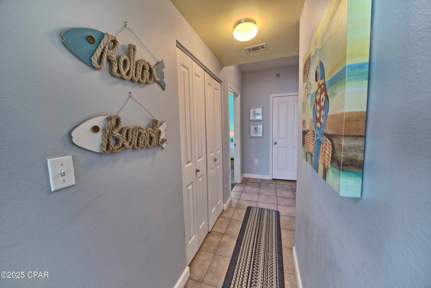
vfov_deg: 85.5
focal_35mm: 13
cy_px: 144
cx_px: 216
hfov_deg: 108.3
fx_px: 156
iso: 500
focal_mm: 13
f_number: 8
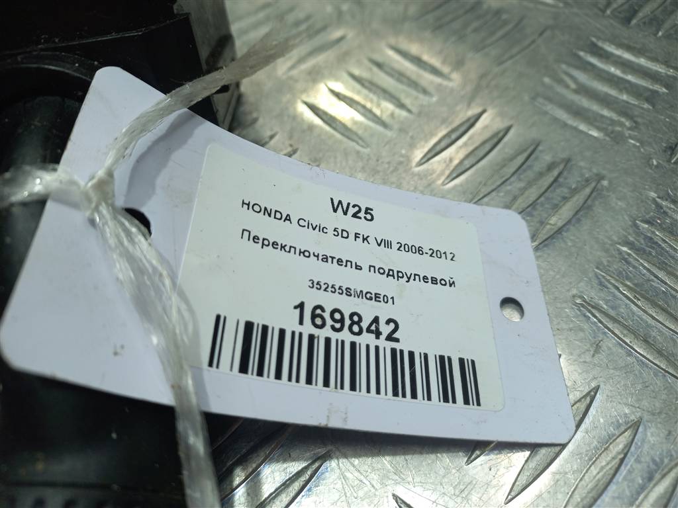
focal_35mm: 25
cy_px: 254
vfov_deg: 54.9
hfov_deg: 69.4
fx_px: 490
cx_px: 339
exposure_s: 1/100
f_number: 1.8
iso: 32
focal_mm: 4.6
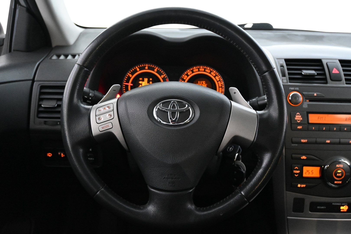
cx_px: 176
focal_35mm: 33
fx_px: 322
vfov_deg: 40.0
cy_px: 117
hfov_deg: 57.2
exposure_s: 1/40
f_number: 4
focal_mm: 22
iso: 6400
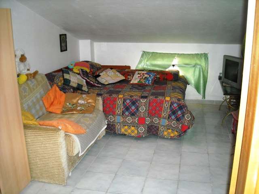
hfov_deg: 52.6
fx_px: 262
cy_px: 97
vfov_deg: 40.7
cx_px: 130
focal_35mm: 35
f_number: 2.8
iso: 400
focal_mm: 5.7
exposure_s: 1/60
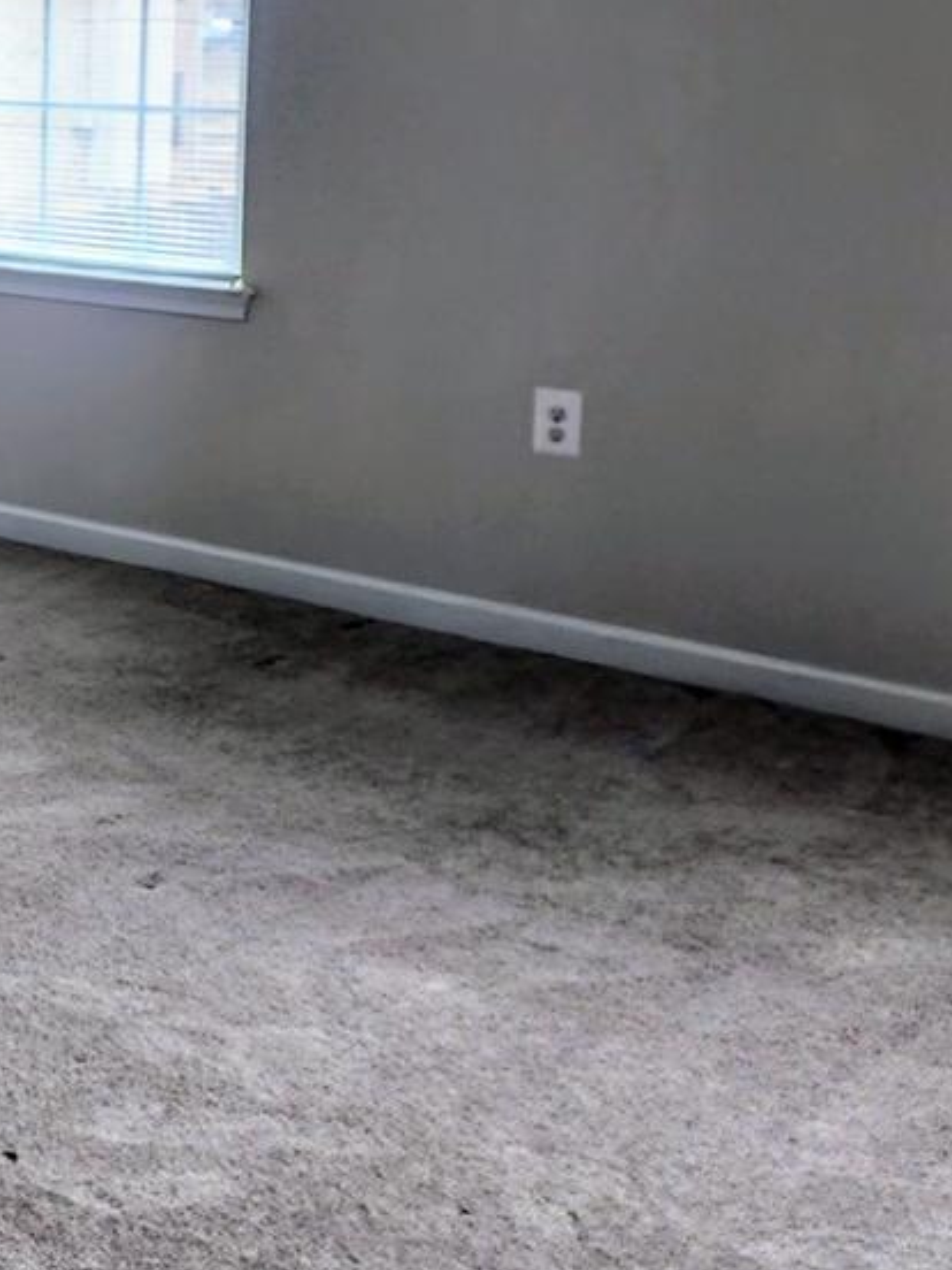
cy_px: 313
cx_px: -258
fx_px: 2347
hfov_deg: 21.0
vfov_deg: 29.8
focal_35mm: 64
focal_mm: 6.4
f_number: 1.8
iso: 250
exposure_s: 1/120
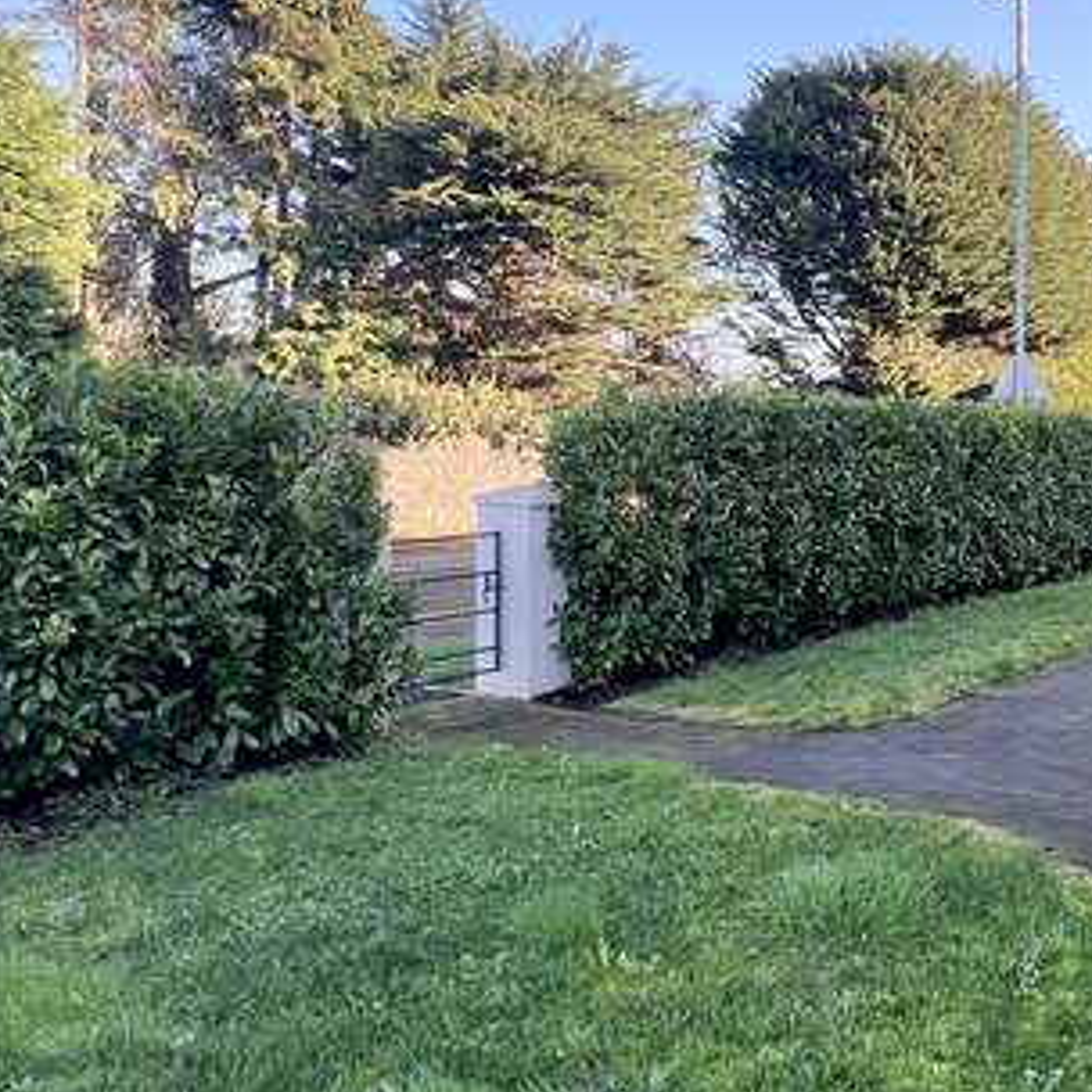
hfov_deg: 46.5
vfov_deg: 48.1
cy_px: 422
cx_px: 837
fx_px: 1213
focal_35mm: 34
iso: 32
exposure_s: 1/181
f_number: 1.8
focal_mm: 1.57
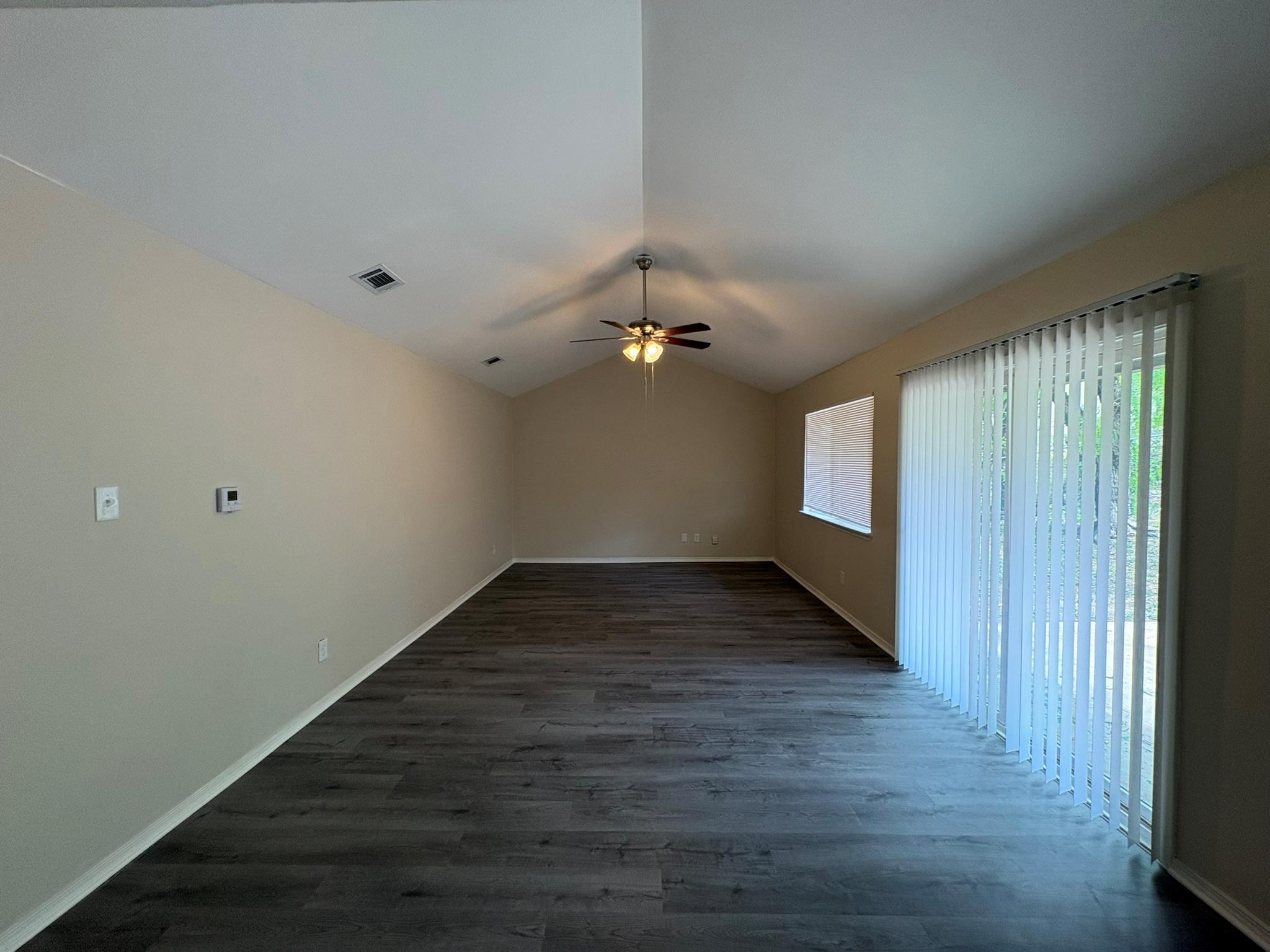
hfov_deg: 102.1
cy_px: 476
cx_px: 635
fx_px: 514
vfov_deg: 85.7
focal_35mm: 14
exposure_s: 1/120
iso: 250
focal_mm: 2.22
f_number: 2.2
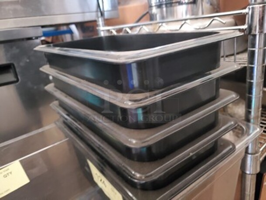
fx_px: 200
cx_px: 133
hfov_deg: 67.3
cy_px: 100
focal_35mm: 26
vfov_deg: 53.1
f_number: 1.5
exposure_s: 1/10
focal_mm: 4.3
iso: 1250
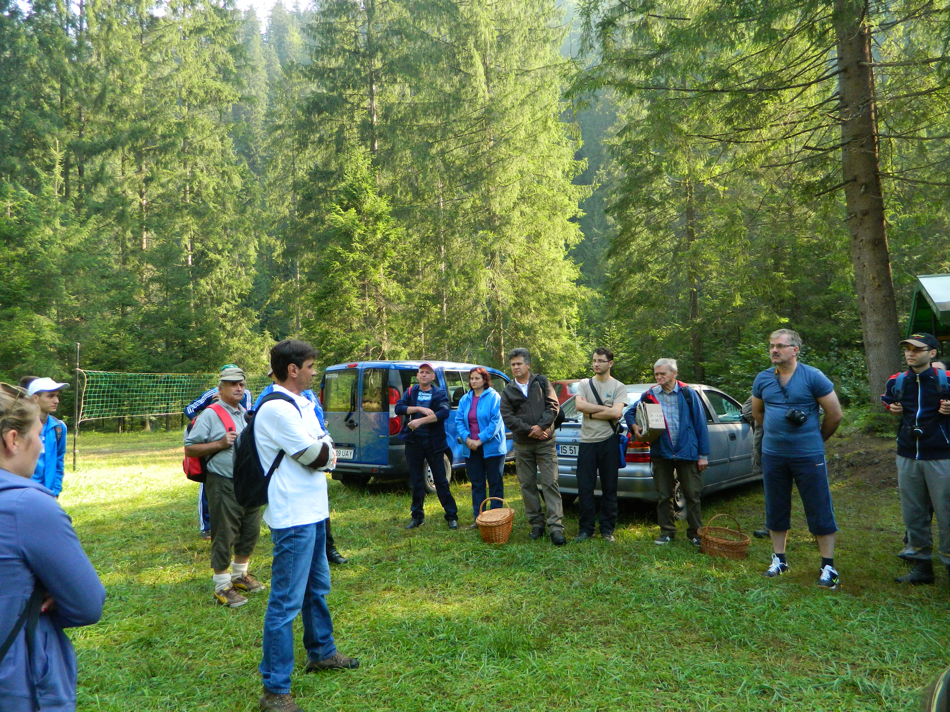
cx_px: 475
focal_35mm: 25
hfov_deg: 69.4
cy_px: 356
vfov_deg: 54.9
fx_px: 686
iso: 250
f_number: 3.1
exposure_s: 1/250
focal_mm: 4.5
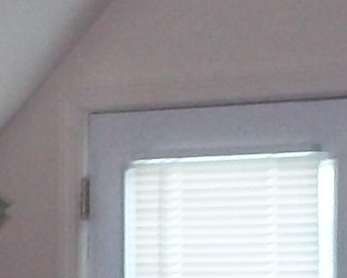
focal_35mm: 200
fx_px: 2054
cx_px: 237
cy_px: 266
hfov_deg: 9.6
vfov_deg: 7.7
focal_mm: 6.3
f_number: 4.5
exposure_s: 1/30
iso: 250
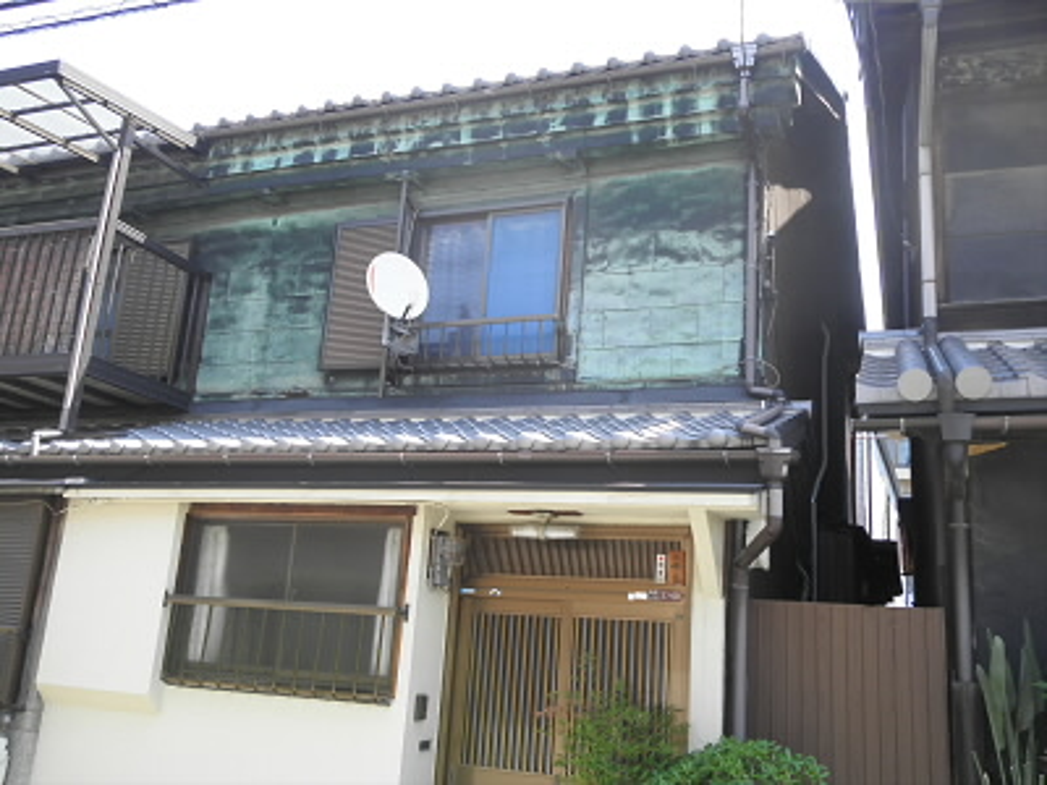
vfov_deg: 44.2
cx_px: 524
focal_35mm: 32
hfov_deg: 56.8
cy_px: 392
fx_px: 968
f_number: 3.5
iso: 64
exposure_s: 1/100
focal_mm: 5.8
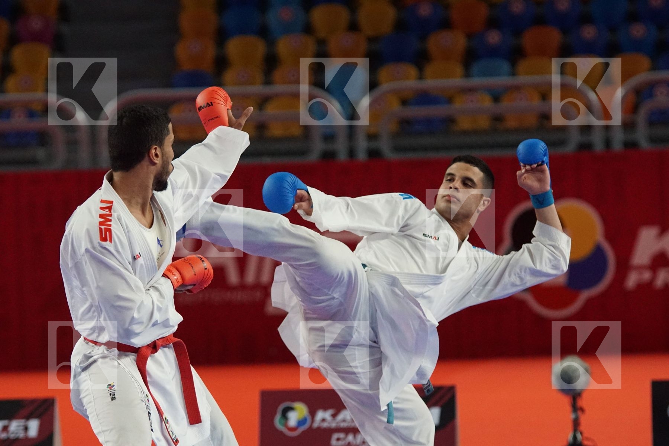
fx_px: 4181
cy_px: 223
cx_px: 334
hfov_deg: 9.1
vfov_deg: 6.1
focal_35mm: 225
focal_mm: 150
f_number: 3.2
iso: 3200
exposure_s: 1/2000
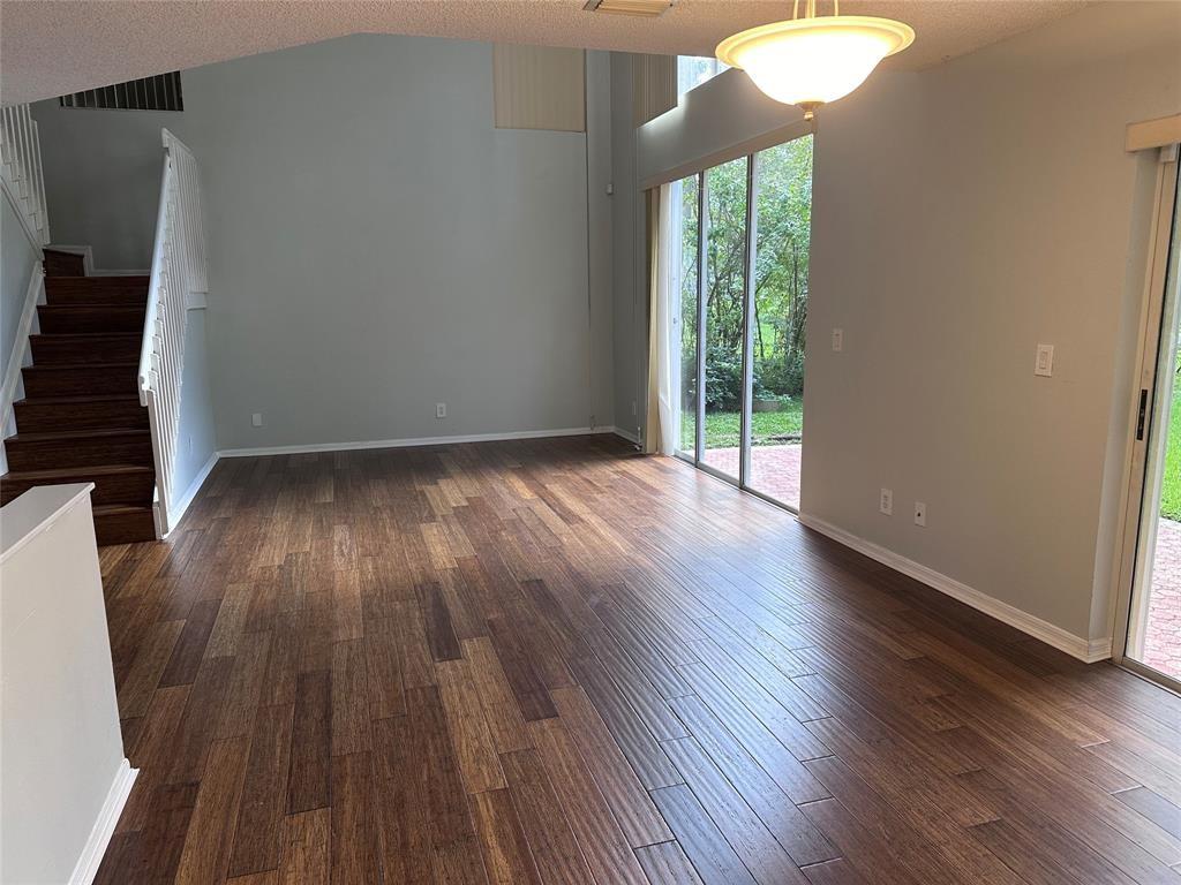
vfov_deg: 56.8
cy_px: 442
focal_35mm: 24
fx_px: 819
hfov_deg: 71.6
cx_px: 590
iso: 125
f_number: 1.78
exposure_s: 1/60
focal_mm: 6.86
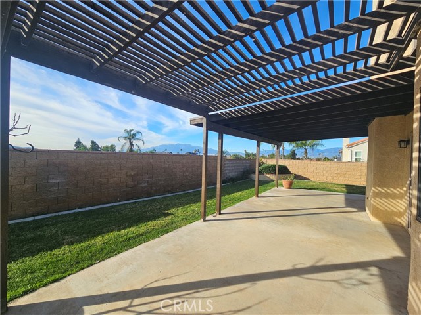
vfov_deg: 89.9
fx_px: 158
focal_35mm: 13
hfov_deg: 106.2
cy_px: 158
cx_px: 210
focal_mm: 2.2
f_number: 2.2
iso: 50
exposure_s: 1/1325
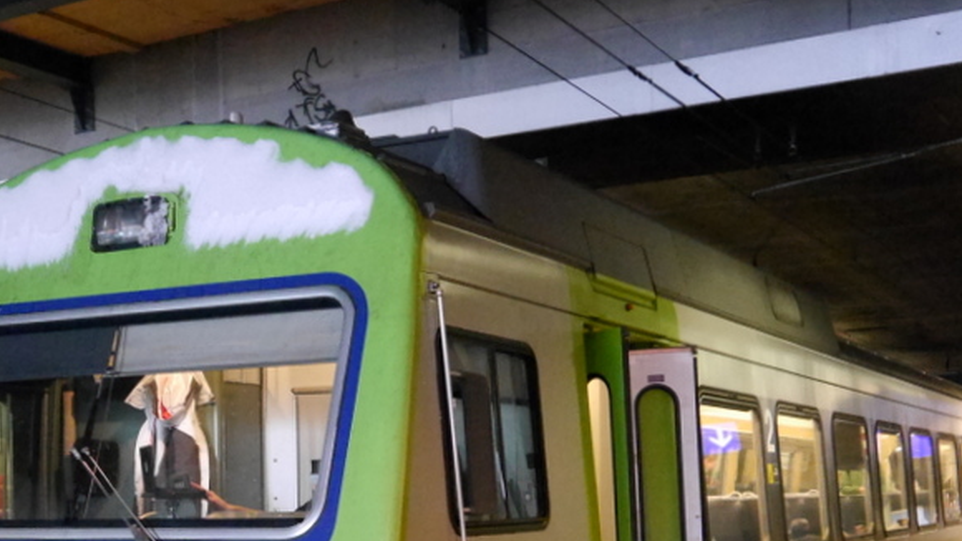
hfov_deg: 33.2
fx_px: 1581
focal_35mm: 62
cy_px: 582
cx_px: 242
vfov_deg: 18.7
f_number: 3.5
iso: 3200
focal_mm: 15
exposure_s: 1/50
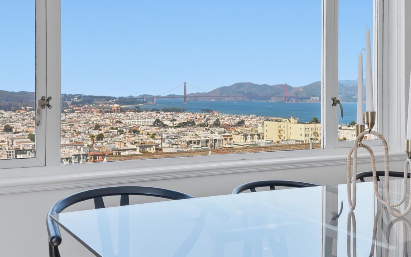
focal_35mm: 47
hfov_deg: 42.6
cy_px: 95
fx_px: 527
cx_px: 206
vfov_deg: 27.3
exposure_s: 1/2841
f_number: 1.8
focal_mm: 6.8
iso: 64
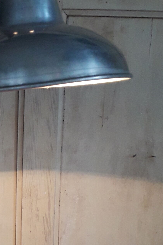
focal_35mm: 72
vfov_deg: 27.3
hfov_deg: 18.1
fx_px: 489
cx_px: -28
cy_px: 209
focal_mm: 3.6
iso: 160
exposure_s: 1/50
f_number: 1.9
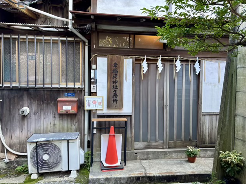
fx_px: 206
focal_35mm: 29
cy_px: 97
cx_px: 130
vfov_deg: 48.2
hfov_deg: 61.6
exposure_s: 1/62
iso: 125
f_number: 1.6
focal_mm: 5.96
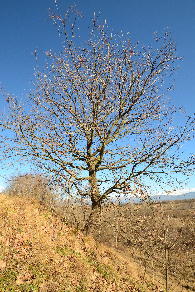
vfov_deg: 100.4
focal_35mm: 15
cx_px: 98
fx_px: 122
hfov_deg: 77.3
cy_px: 146
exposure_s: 1/320
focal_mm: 10
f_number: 10
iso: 400
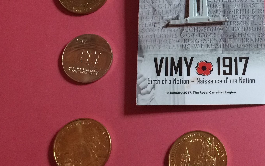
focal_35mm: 74
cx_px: 221
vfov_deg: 17.6
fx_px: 534
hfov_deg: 27.2
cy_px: 58
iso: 200
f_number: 2.2
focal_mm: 4.15
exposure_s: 1/30
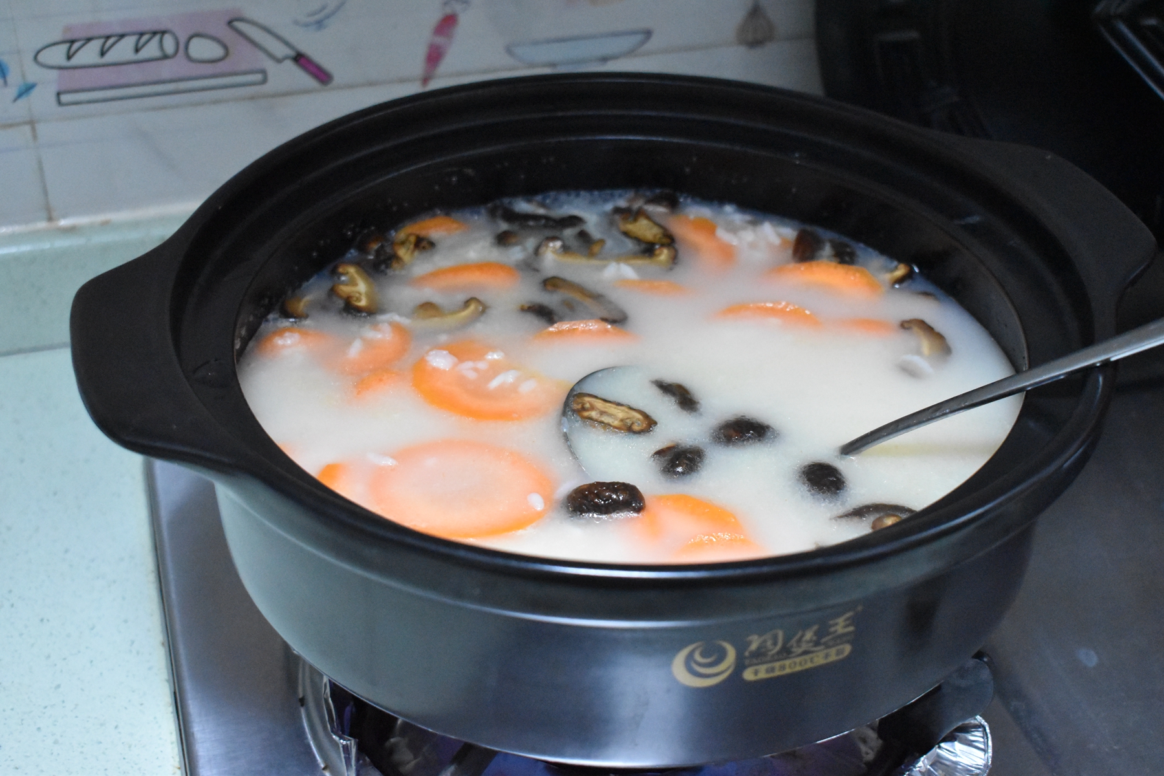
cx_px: 582
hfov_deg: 37.9
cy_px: 388
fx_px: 1697
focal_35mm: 52
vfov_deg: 25.8
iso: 8000
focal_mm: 35
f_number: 5
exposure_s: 1/60
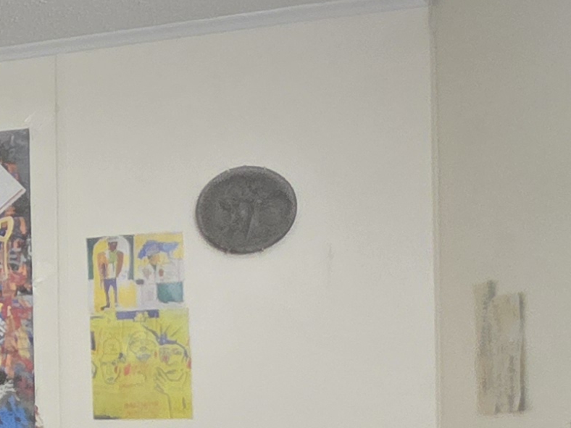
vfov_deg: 21.8
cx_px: -439
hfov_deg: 20.9
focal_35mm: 66
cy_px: 385
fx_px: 1089
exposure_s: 1/60
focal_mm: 2.2
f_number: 1.9
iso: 1000
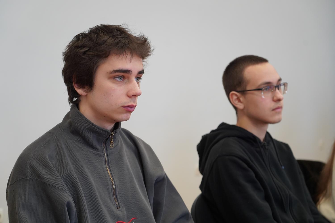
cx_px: 168
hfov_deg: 28.1
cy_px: 112
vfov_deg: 18.9
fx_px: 670
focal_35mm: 72
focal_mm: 72
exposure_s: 1/160
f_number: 4
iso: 1600
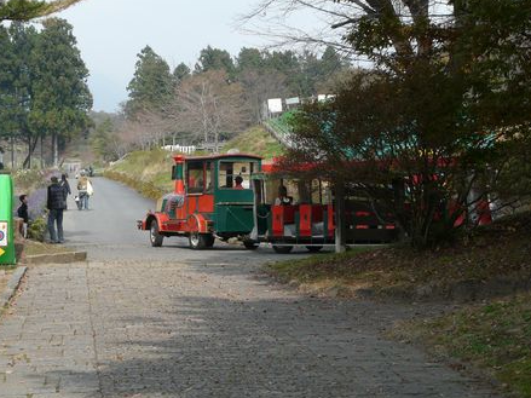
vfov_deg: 15.9
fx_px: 1426
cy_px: 195
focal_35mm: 93
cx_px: 259
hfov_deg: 21.1
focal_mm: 11.1
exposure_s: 1/250
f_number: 5.6
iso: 100
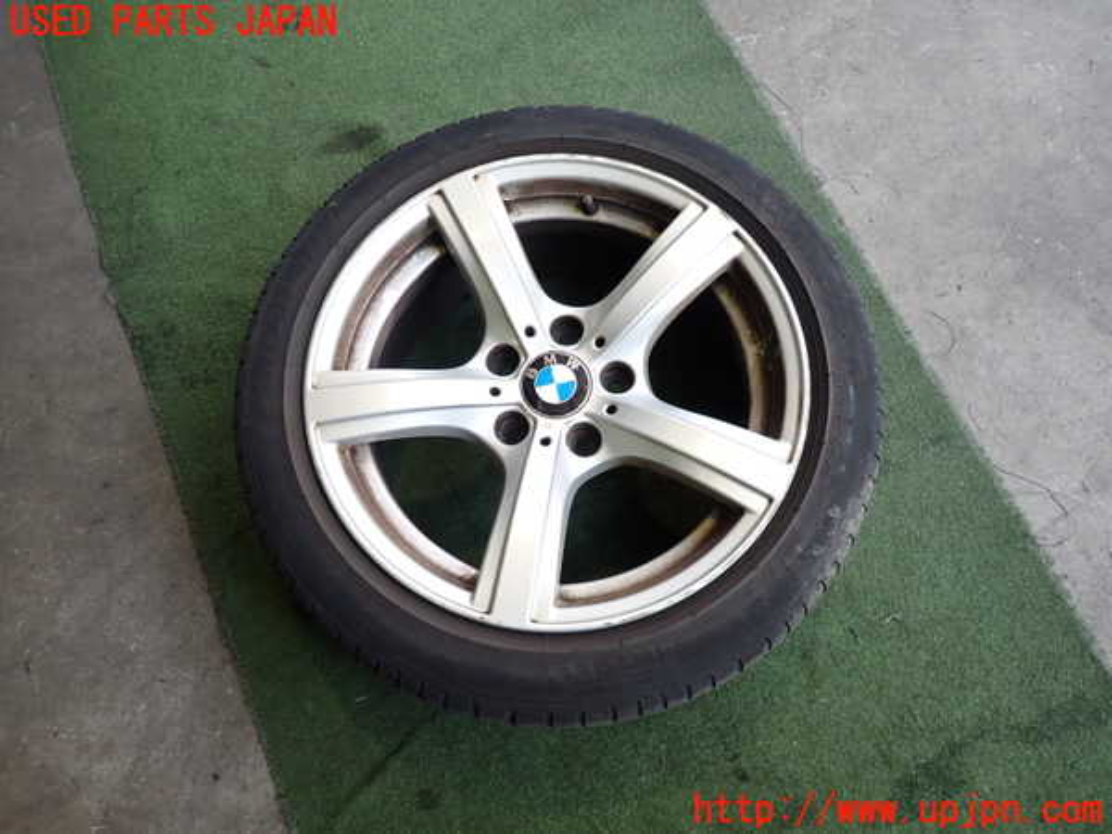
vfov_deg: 54.9
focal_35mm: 25
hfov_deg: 69.4
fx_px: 803
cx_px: 556
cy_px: 417
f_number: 2
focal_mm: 4.5
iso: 160
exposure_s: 1/125
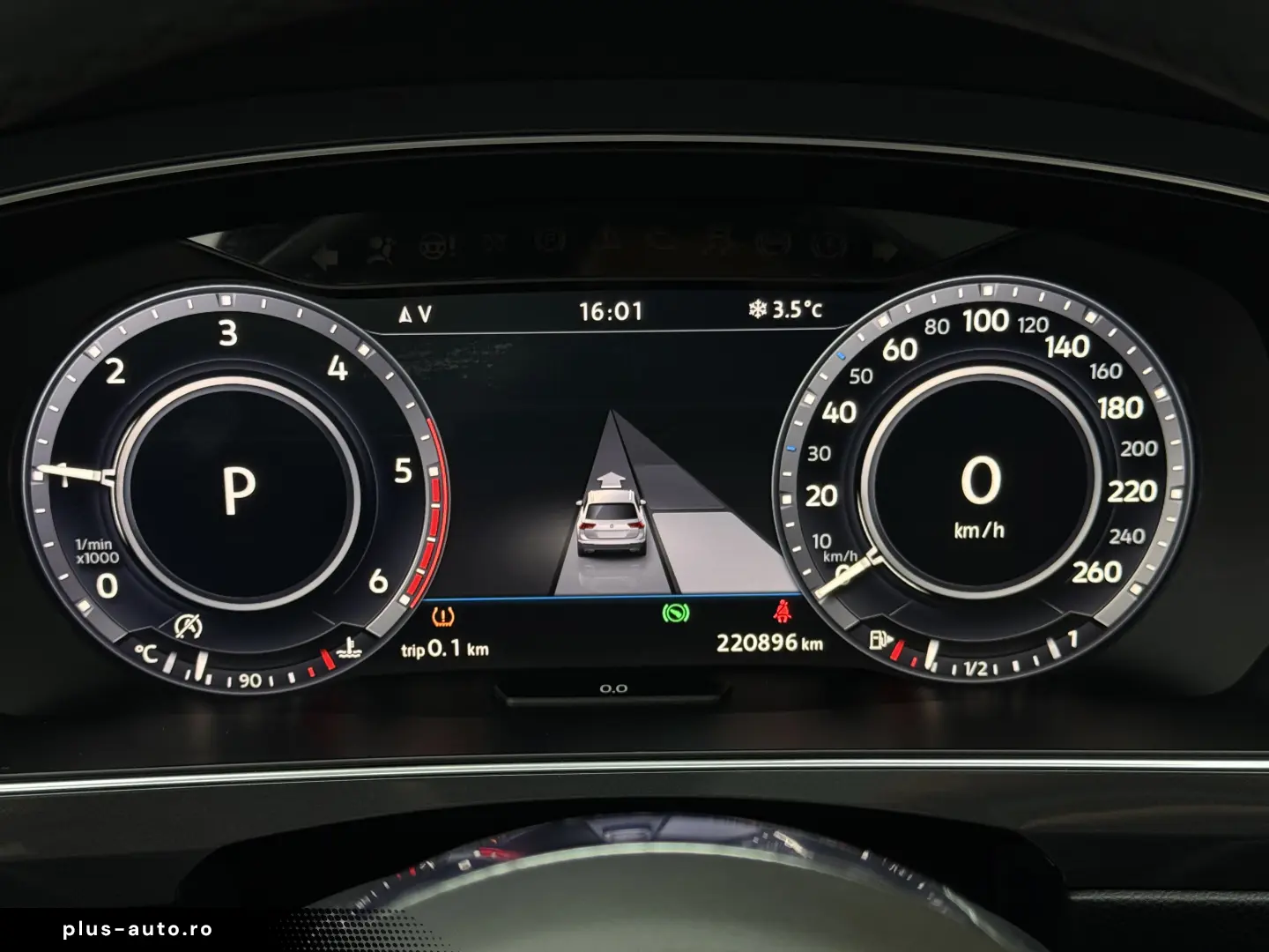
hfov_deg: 39.7
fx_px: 1760
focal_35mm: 48
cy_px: 476
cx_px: 634
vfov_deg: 30.3
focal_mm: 6.76
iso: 100
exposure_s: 1/56
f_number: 1.78
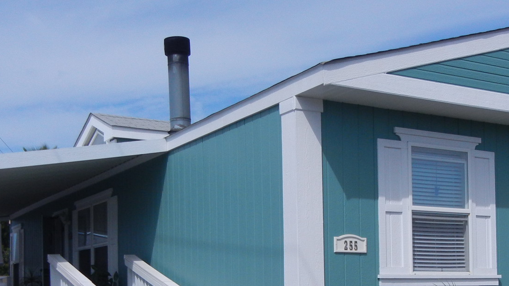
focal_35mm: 61
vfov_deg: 19.3
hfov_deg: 33.9
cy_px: 267
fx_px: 823
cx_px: 352
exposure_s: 1/826
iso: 160
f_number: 7
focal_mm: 5.4
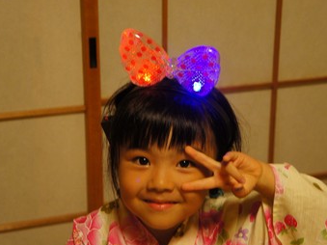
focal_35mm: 85
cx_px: 166
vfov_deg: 17.4
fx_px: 803
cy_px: 125
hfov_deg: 23.0
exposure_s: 1/80
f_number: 5
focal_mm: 50
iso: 1600
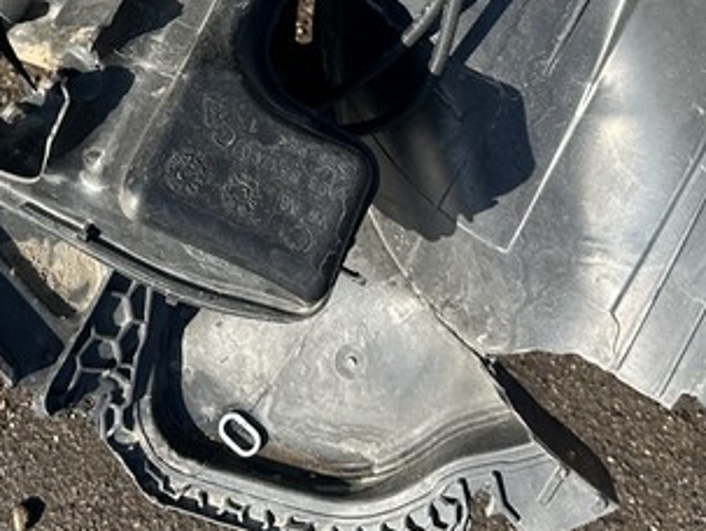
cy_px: -263
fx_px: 1654
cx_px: 287
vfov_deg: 16.6
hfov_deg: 24.1
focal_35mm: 81
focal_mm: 6.86
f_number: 1.78
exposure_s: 1/2028
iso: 80
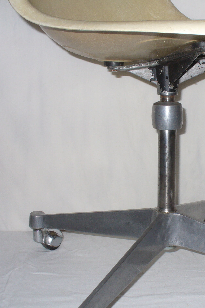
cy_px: 156
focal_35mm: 52
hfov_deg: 25.4
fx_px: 444
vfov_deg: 38.2
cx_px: 175
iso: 100
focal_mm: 6.1
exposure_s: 1/30
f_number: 2.8
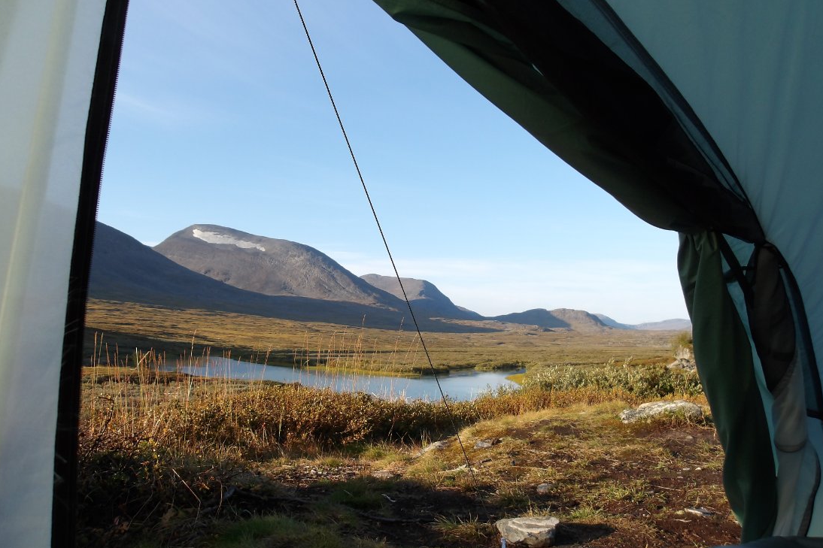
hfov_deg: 63.7
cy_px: 281
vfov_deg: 44.9
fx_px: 663
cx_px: 423
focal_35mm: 29
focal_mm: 4.9
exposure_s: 1/491
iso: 100
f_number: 3
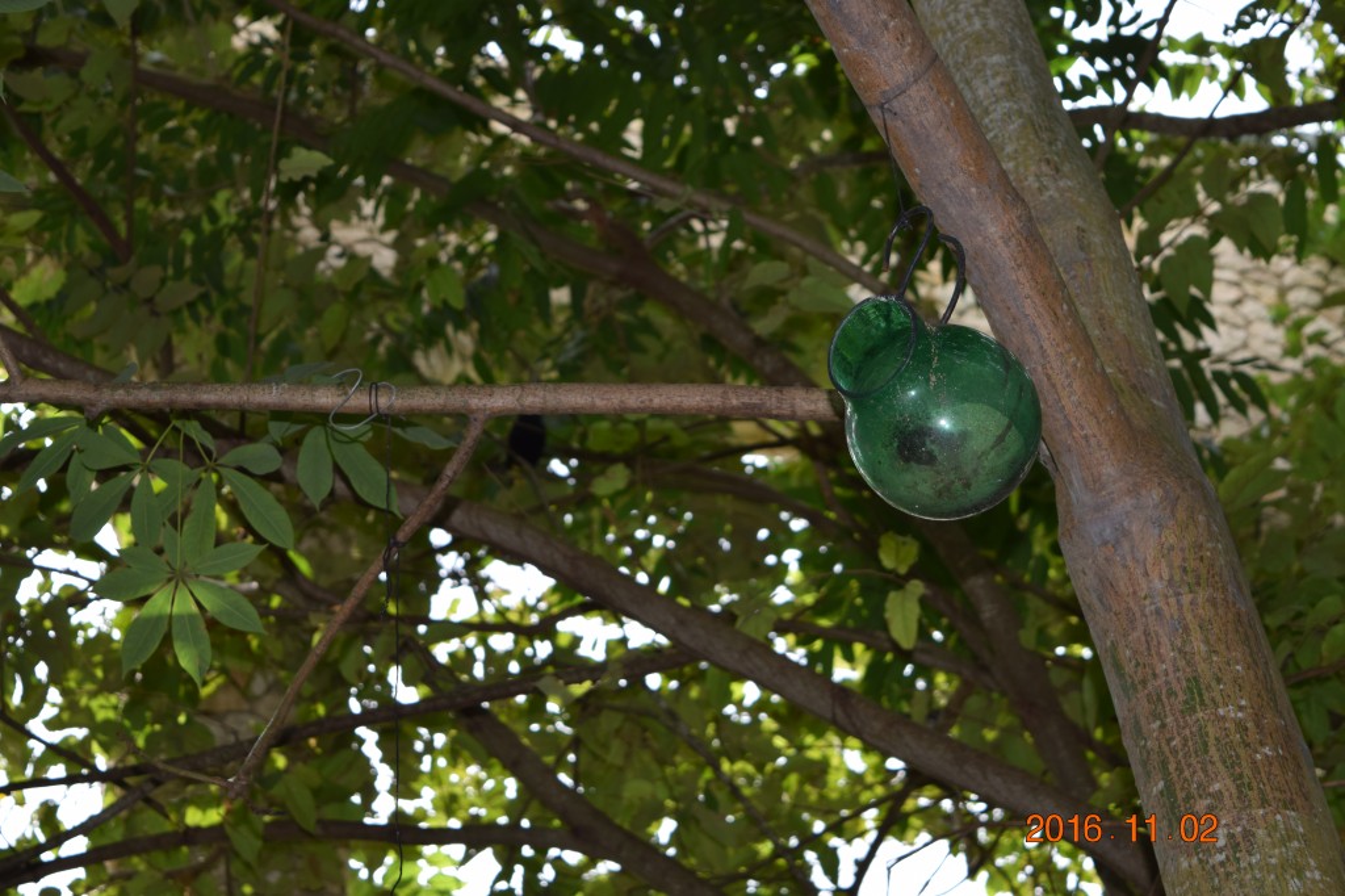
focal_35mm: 82
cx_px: 672
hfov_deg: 24.6
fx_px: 3081
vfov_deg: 16.5
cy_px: 448
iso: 100
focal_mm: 55
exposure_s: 1/160
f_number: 6.3
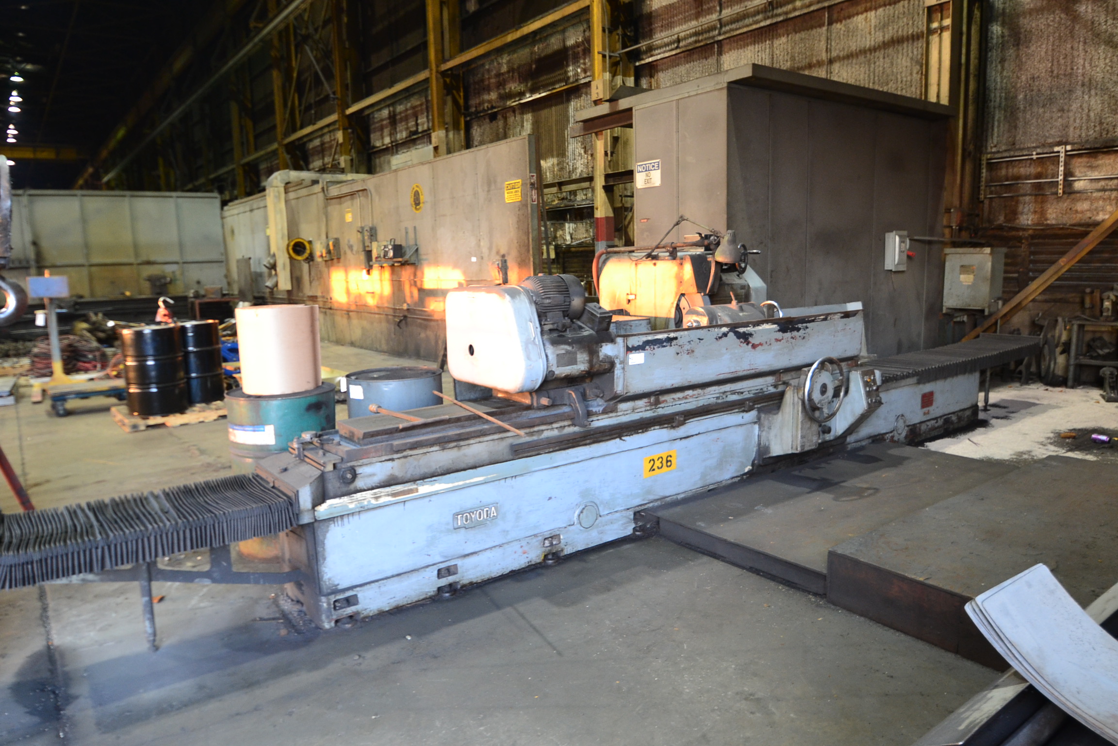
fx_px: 745
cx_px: 559
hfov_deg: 73.7
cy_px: 373
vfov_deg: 53.1
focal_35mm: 24
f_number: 4
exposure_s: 1/10
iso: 800
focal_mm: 16
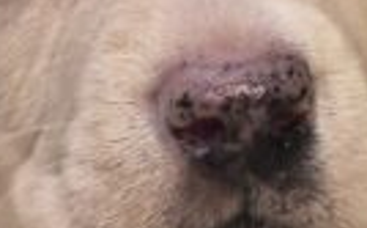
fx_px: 1866
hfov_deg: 11.2
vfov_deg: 6.9
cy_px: -99
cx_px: 96
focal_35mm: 187
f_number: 1.7
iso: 16
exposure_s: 1/51.7
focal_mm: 6.3
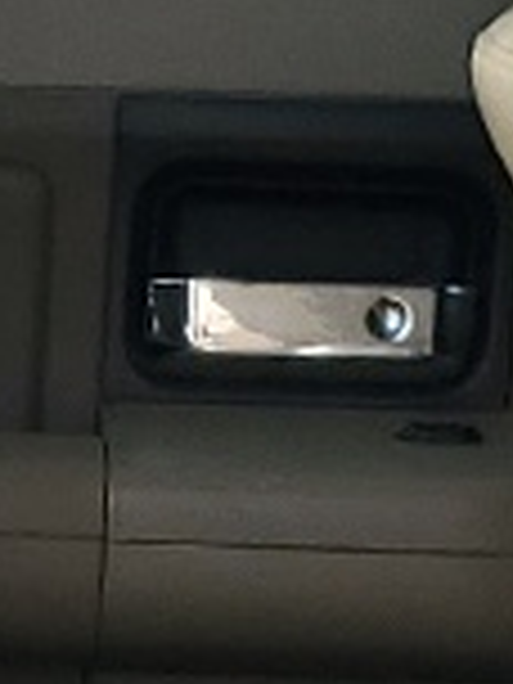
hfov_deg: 5.4
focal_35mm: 274
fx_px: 5414
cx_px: -346
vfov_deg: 7.1
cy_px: 1134
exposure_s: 1/417
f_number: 1.5
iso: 50
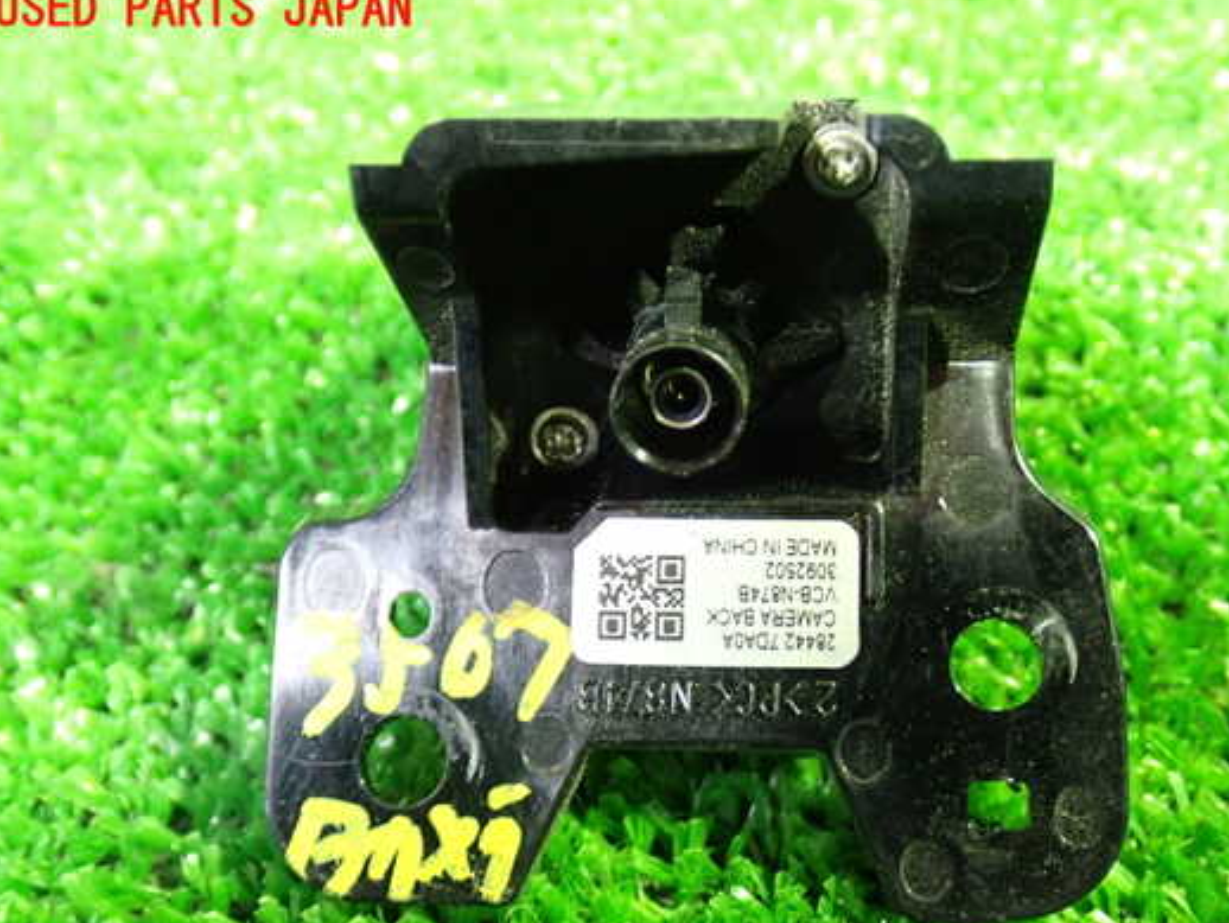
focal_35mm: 44
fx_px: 1563
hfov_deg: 42.8
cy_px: 515
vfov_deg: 32.9
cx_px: 693
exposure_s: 1/10
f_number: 2.7
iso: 800
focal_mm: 6.83
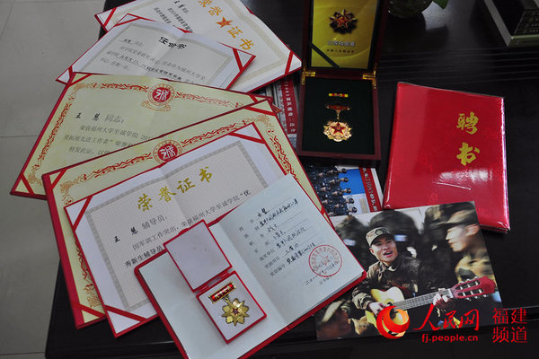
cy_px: 180
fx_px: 472
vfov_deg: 41.7
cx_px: 270
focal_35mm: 32
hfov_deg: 59.5
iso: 200
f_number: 3.8
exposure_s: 1/50
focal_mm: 21
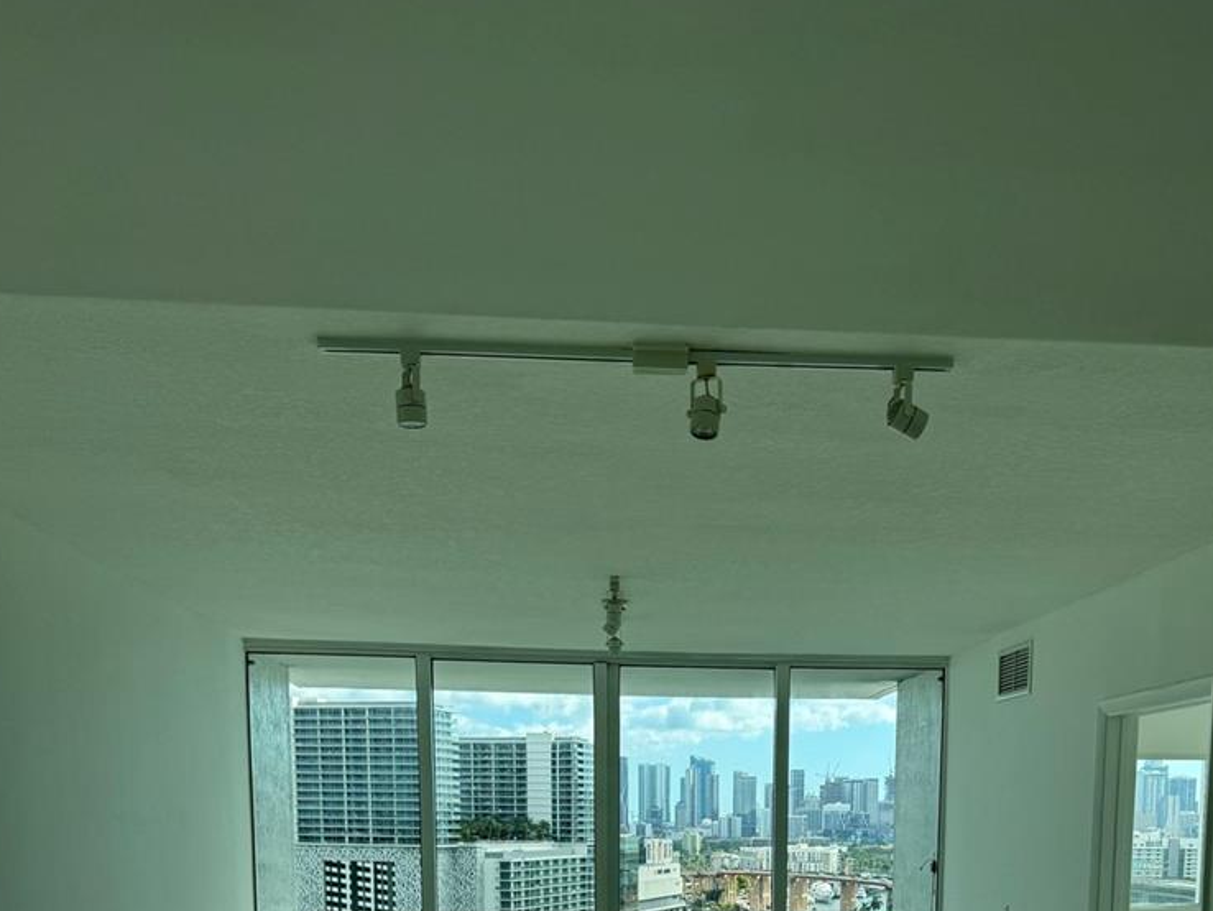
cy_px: 969
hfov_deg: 47.6
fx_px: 1367
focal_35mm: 39
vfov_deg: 32.9
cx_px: 715
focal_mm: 6.76
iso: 80
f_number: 1.78
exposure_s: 1/1597
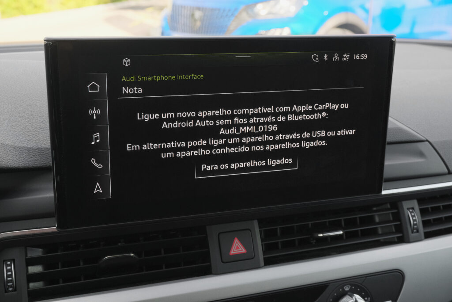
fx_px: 552
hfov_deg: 44.5
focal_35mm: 44
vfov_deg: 30.5
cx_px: 226
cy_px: 151
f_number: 8
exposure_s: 1/250
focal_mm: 29.6
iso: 2000
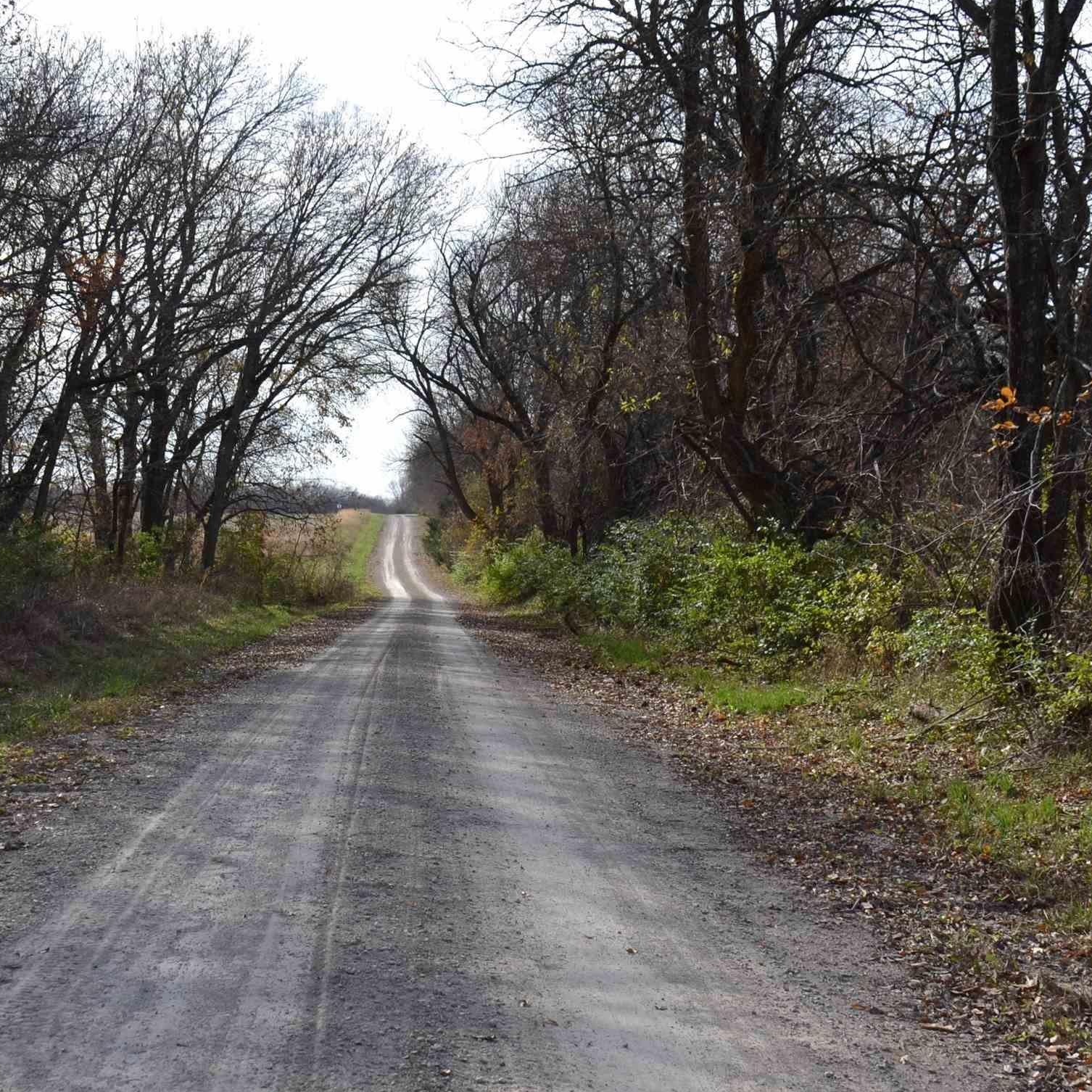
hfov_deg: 32.7
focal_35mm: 52
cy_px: 611
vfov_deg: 32.8
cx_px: 476
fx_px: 1856
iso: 100
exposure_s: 1/250
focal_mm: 20
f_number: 8
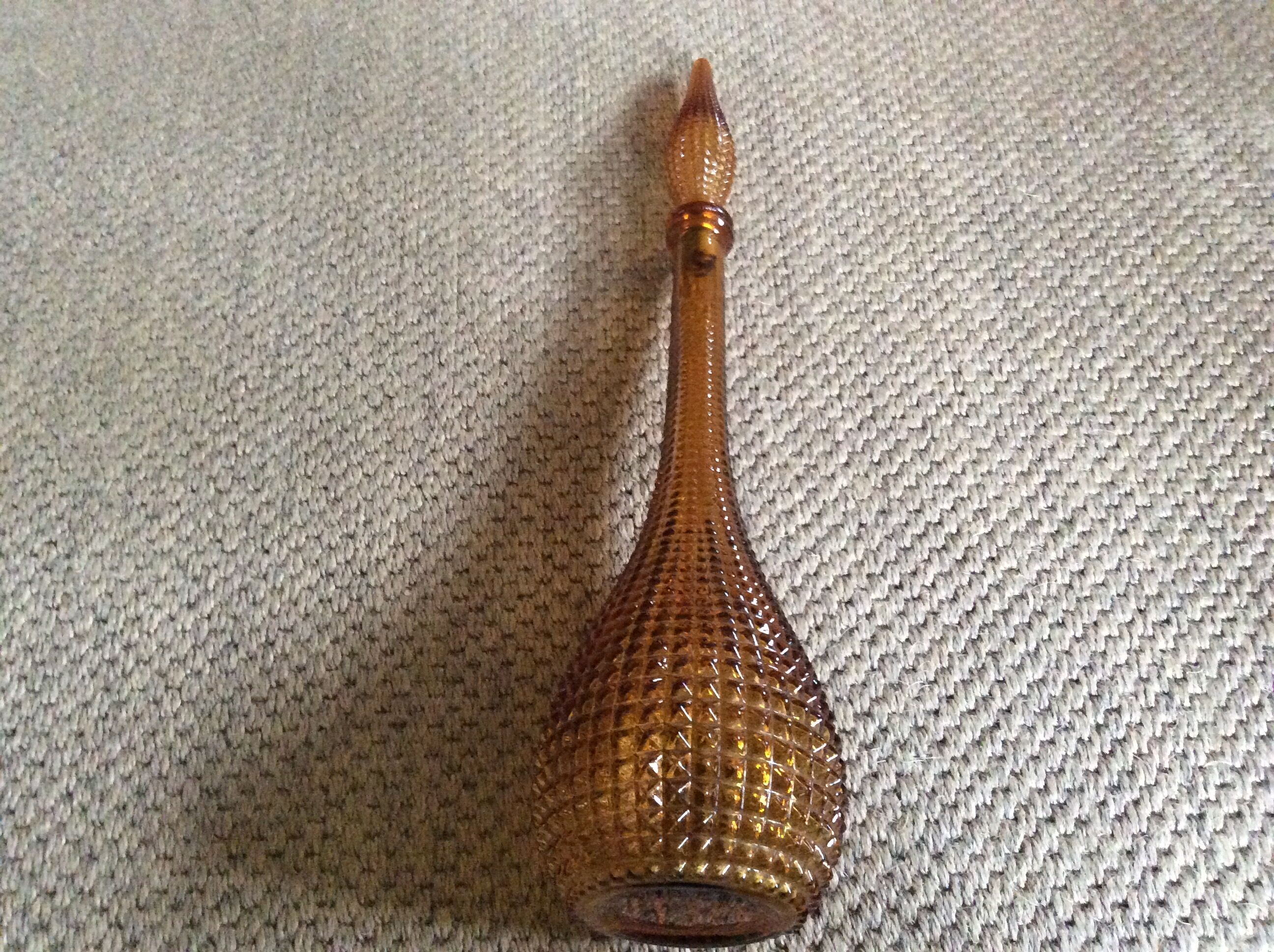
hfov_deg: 56.9
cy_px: 476
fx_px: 1176
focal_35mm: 32
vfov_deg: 44.1
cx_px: 637
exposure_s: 1/15
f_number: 2.4
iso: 500
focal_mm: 3.3
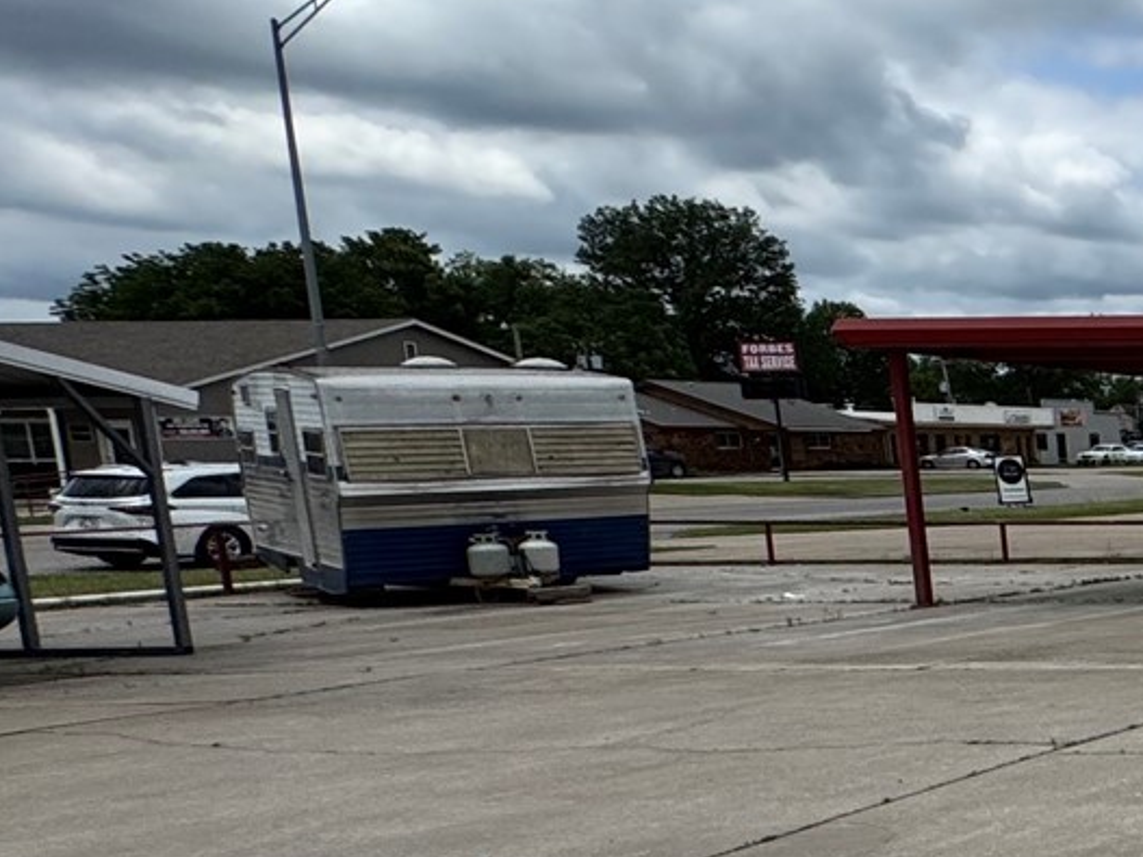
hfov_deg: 22.6
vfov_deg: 27.8
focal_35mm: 51
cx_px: 2026
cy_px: 709
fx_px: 1684
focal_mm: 2.22
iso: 50
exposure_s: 1/2674
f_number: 2.2
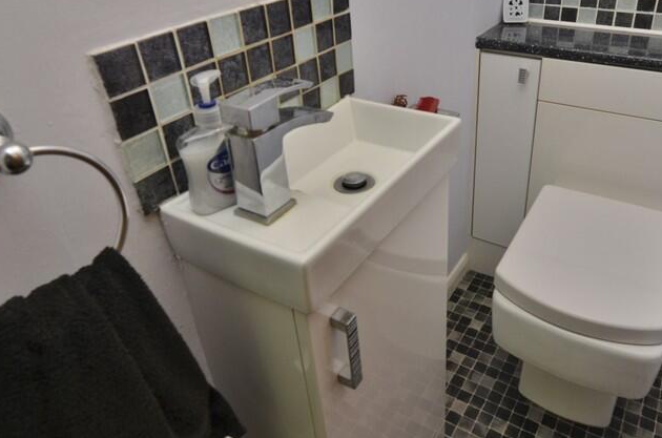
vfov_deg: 47.5
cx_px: 391
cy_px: 158
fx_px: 492
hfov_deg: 67.3
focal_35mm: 27
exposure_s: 1/60
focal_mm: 11
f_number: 5.6
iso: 400
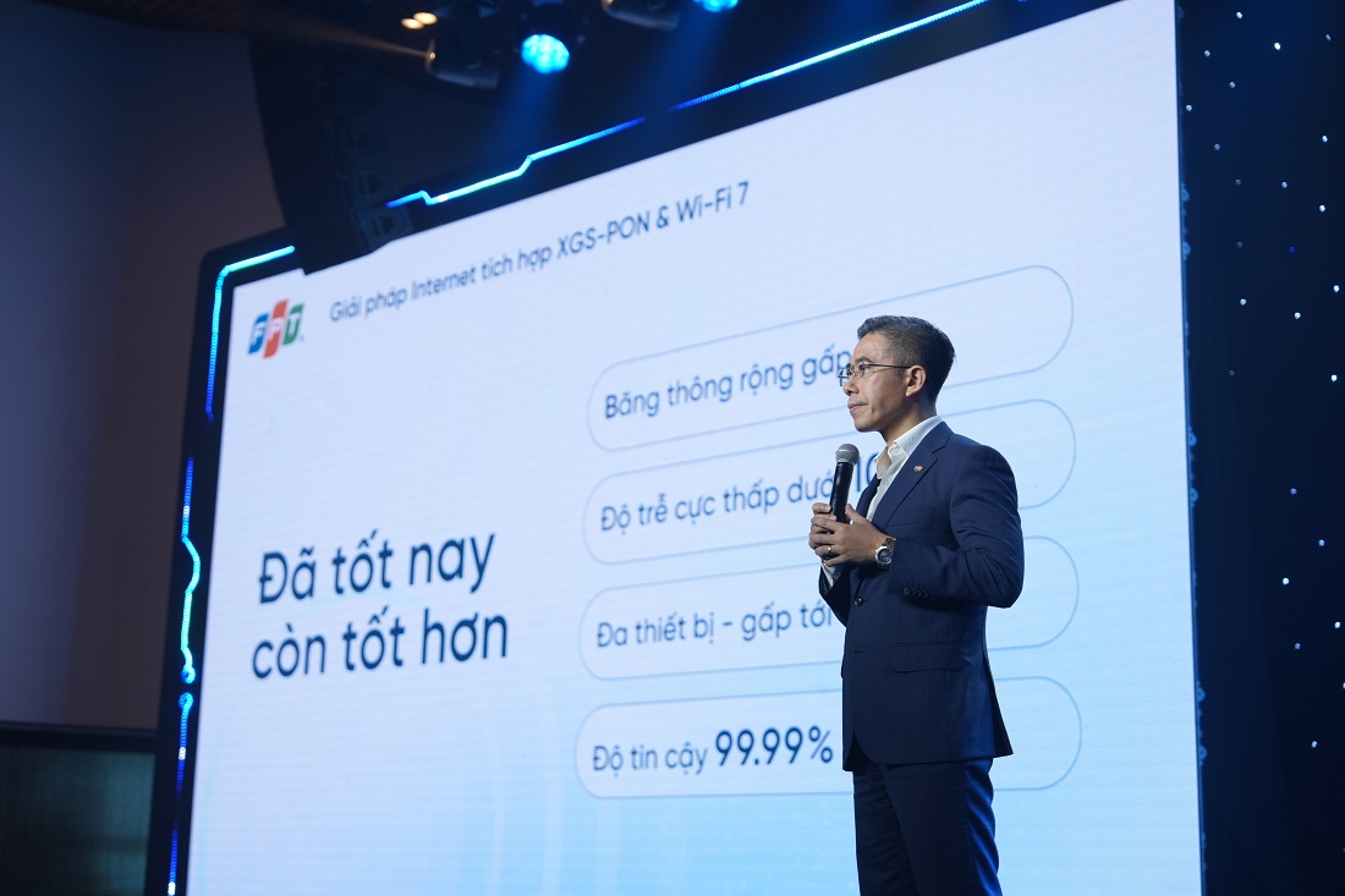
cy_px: 448
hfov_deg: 33.9
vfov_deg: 23.0
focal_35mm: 59
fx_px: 2204
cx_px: 672
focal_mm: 59
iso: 400
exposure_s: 1/200
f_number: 2.8
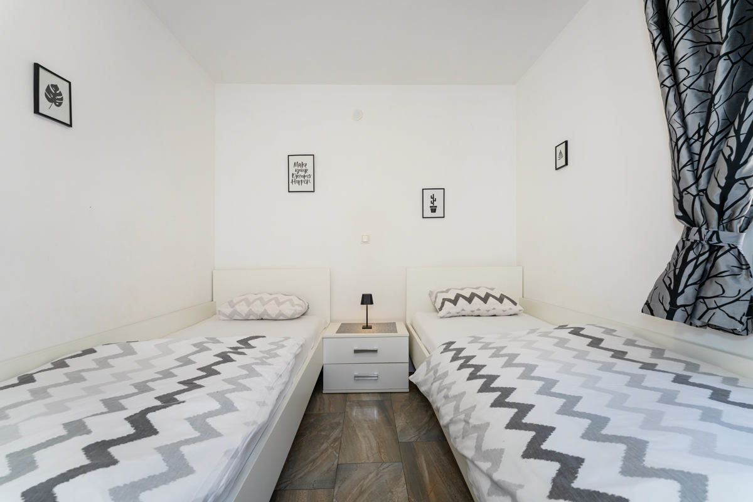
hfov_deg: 104.3
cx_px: 376
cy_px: 251
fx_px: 293
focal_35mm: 14
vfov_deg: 81.2
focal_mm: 14
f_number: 7.1
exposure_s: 1/60
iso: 800
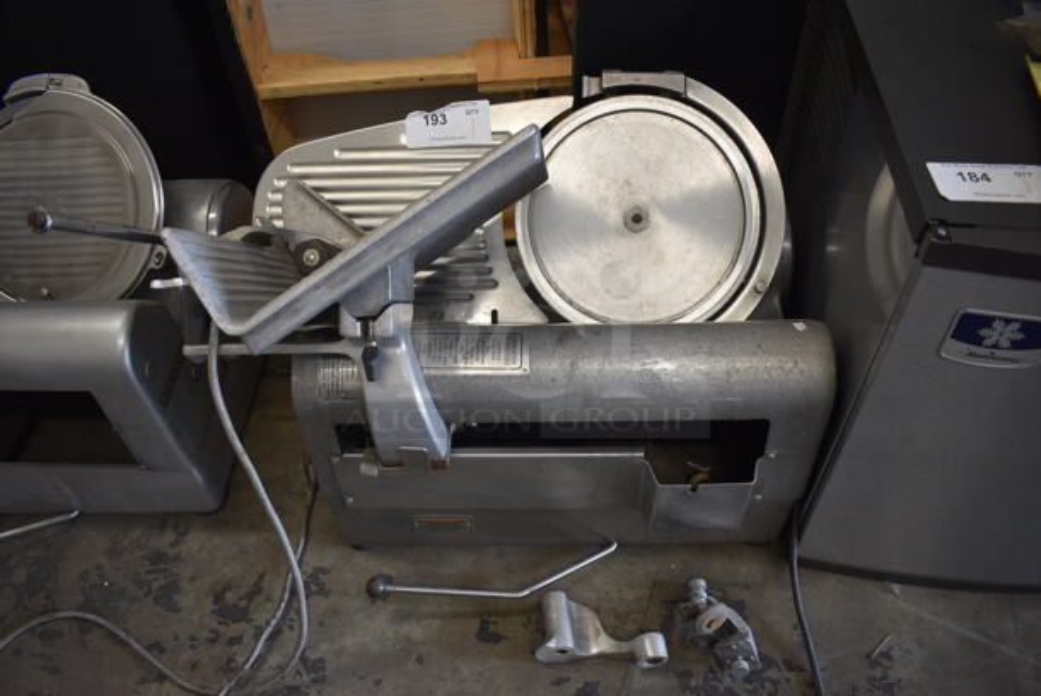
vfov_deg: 48.0
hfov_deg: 67.3
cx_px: 520
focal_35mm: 27
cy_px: 348
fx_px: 781
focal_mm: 18
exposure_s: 1/125
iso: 800
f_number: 3.5
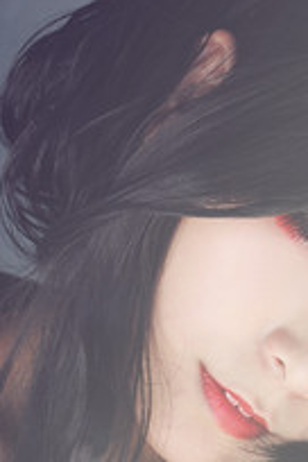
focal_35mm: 141
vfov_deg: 13.9
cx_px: 112
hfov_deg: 9.7
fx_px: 1809
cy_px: 642
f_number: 4
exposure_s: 1/125
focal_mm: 24
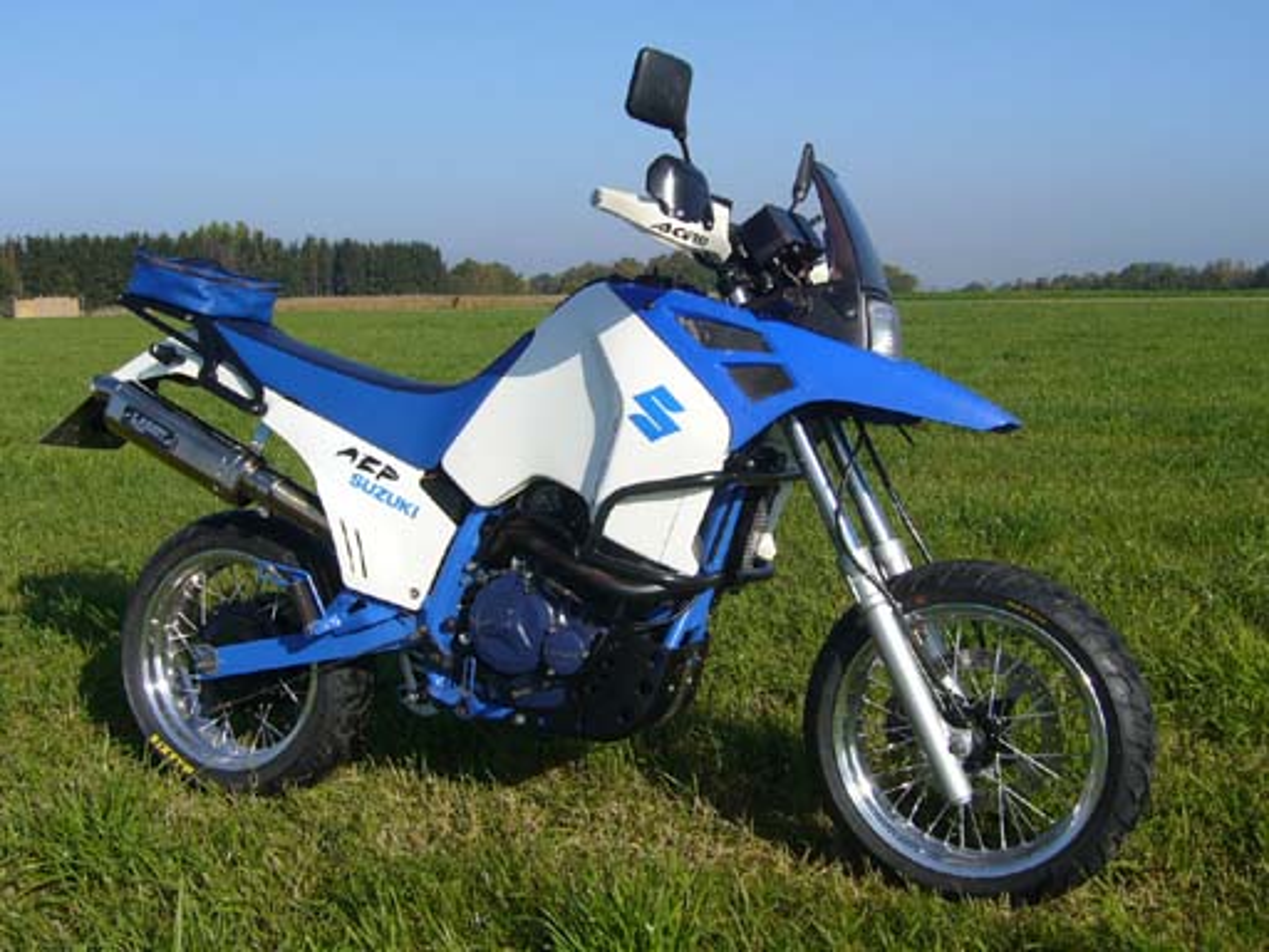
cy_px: 476
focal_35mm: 37
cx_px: 634
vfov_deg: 38.7
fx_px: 1356
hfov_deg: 50.1
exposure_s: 1/400
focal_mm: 5.8
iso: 80
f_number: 5.6
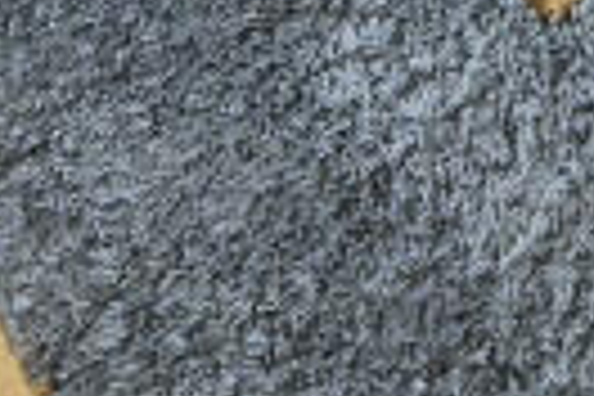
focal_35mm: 122
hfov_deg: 16.8
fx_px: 2010
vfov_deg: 7.9
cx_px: 320
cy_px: -1127
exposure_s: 1/160
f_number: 4
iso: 1000
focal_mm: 10.5
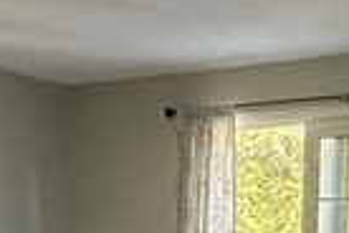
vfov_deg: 15.4
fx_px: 785
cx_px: 116
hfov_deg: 24.9
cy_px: 360
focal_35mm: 81
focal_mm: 2.22
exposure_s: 1/120
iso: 200
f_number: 2.2
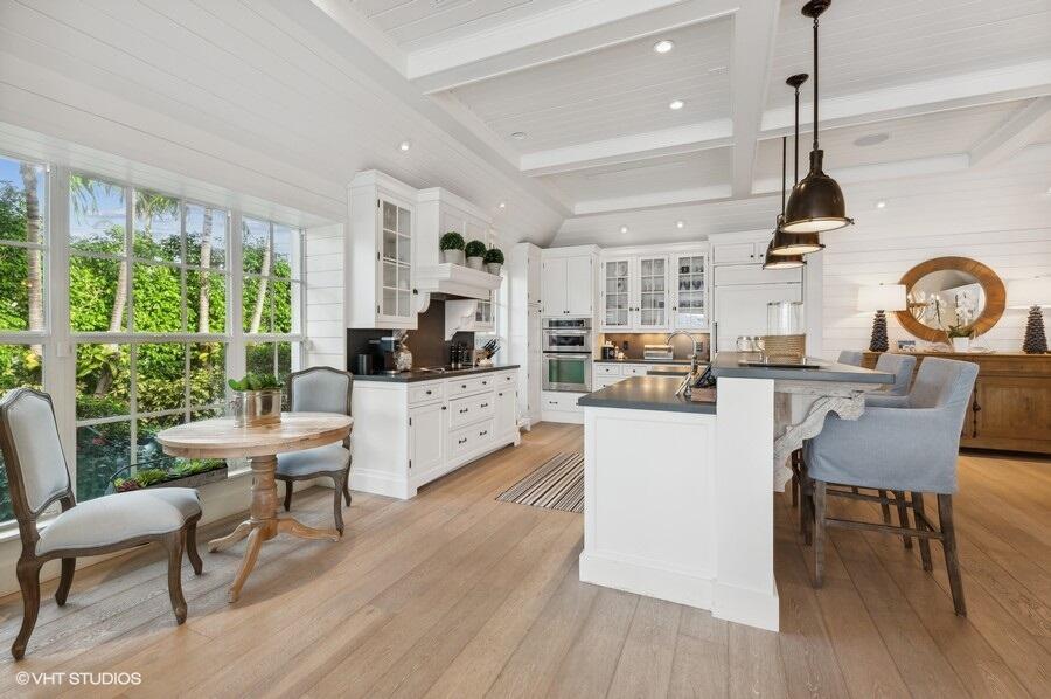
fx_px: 437
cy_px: 350
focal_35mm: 15
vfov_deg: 77.2
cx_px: 526
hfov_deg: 100.5
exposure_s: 1/8
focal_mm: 15
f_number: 8
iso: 100
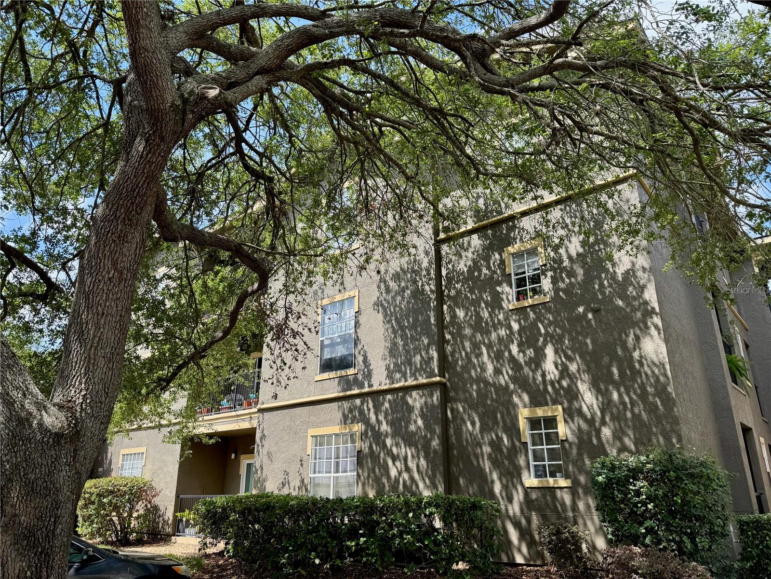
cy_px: 290
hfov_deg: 71.6
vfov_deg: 56.8
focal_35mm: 24
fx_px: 535
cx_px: 386
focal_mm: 6.76
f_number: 1.78
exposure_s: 1/1238
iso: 80
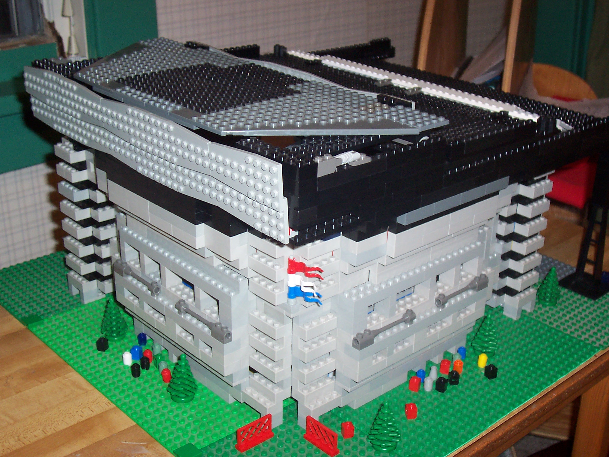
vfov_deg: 31.5
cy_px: 228
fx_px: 809
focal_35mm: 46
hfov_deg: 41.2
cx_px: 304
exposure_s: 1/60
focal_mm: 7
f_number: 3
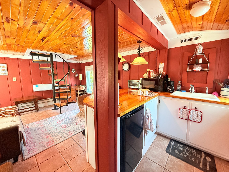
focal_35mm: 14
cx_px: 114
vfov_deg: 85.7
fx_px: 93
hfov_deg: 102.1
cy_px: 86
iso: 320
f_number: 2.2
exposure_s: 1/60
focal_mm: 2.22
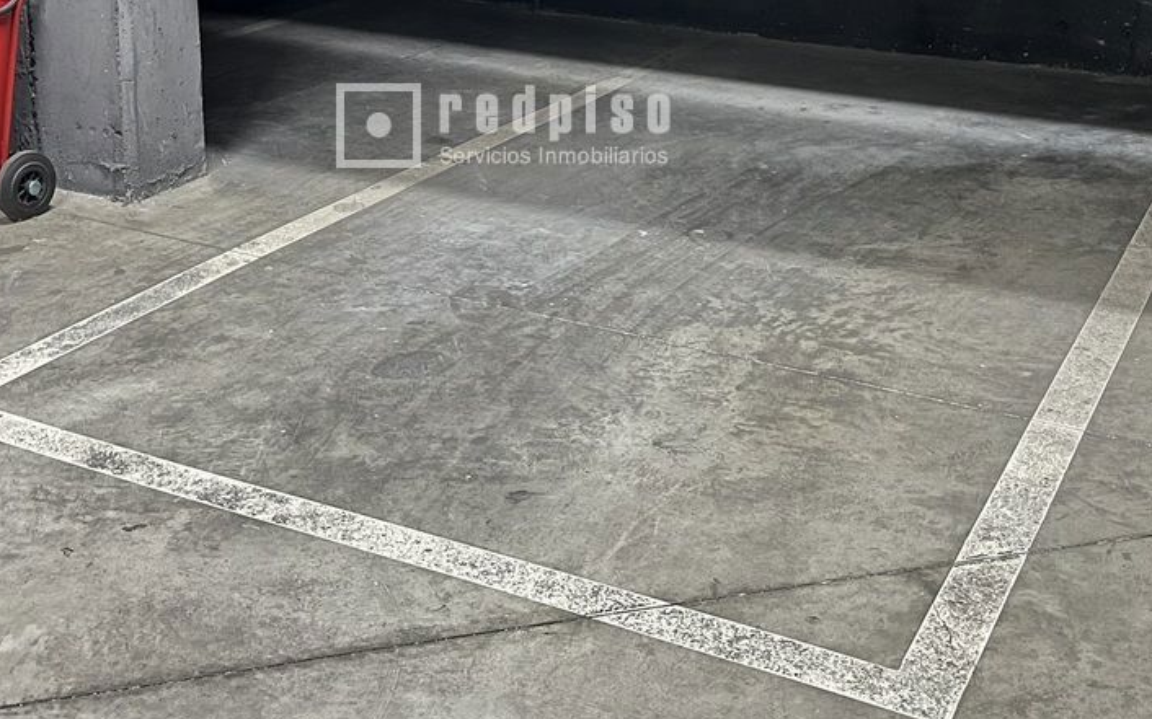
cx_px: 506
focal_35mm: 50
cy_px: 127
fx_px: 1570
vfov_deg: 25.3
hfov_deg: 40.2
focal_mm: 5.1
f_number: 1.6
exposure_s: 1/14
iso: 640
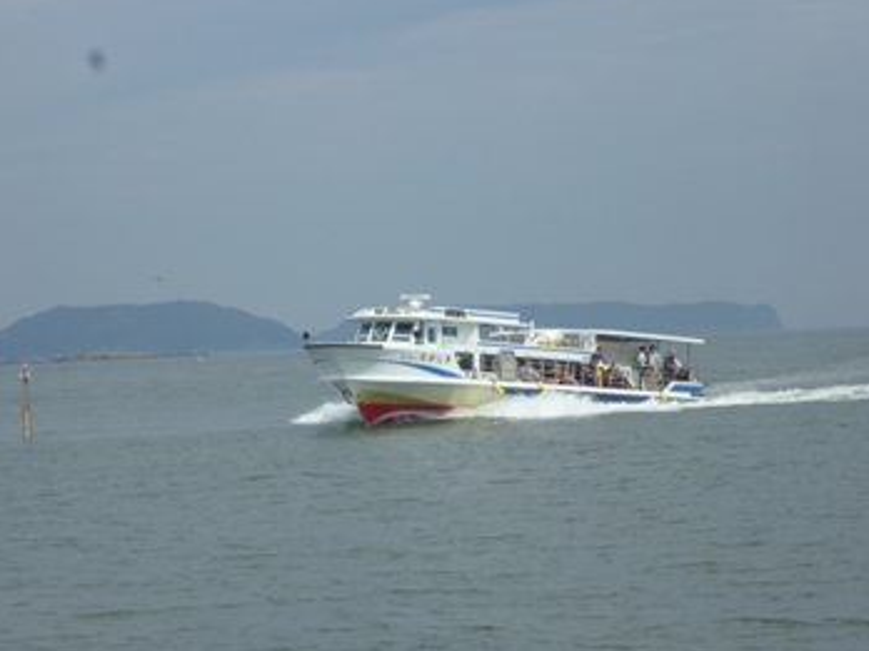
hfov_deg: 14.6
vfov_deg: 11.0
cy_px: 338
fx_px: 3389
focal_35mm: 135
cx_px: 362
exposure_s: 1/400
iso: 100
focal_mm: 20
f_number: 6.5
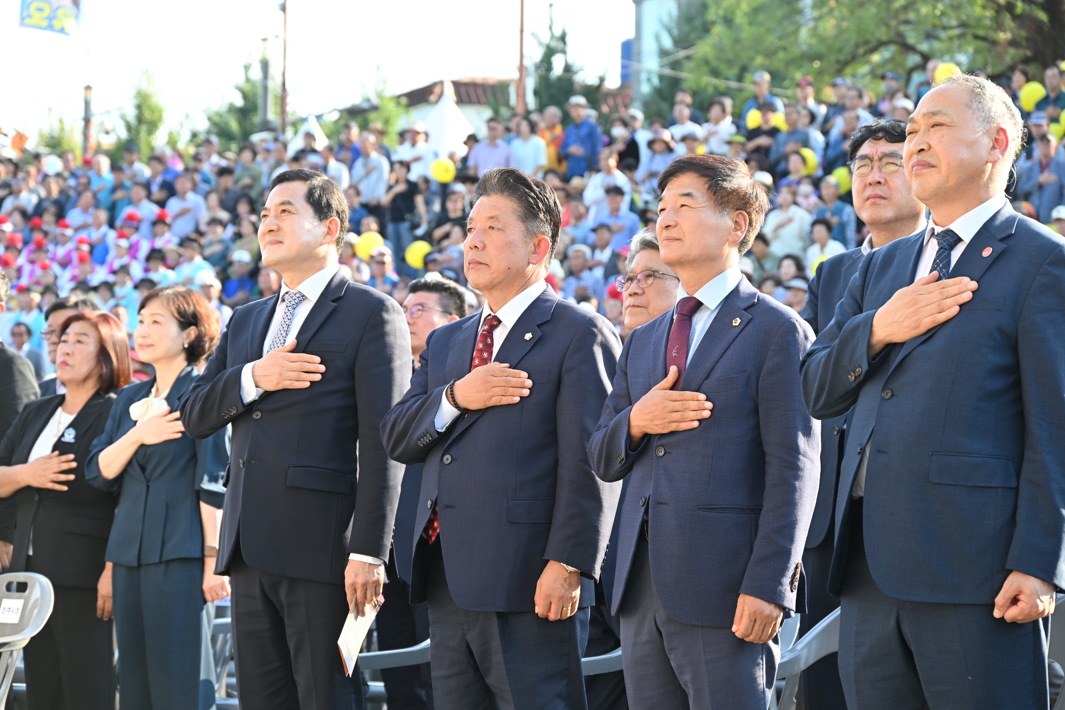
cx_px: 532
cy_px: 355
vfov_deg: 12.5
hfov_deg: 18.6
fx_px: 3254
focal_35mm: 110
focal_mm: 110
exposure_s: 1/250
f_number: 7.1
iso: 500
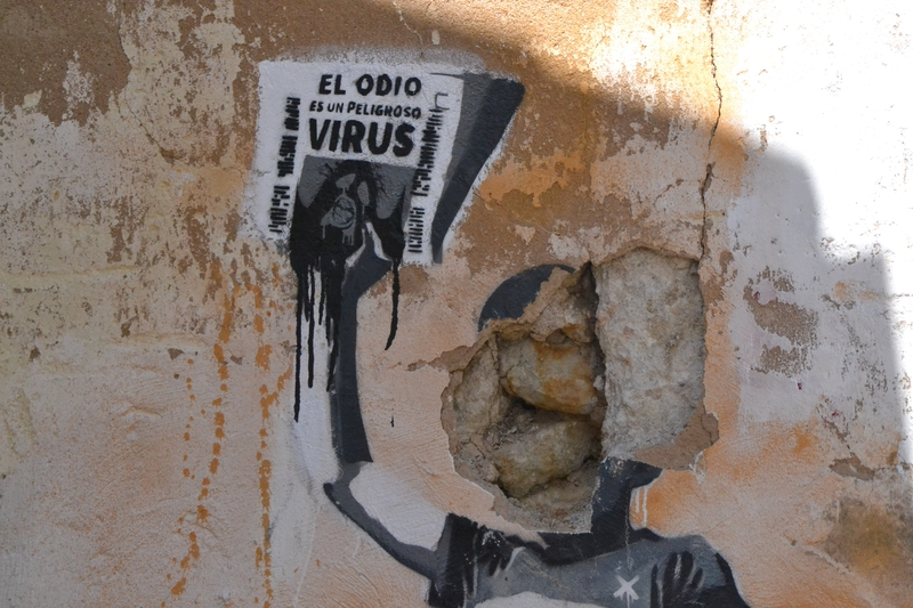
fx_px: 3993
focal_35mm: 158
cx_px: 456
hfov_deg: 13.0
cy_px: 304
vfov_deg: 8.7
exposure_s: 1/2000
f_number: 11
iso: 3200
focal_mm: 105
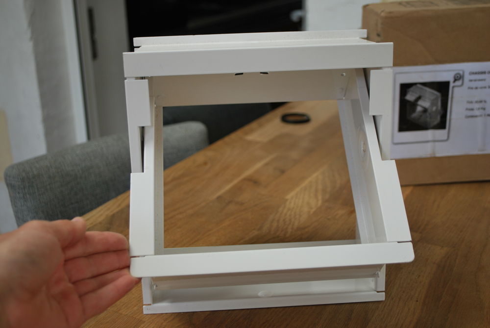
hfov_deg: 43.6
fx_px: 613
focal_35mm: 45
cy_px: 164
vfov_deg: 29.9
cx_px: 245
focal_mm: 30
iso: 200
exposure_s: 1/100
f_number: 5
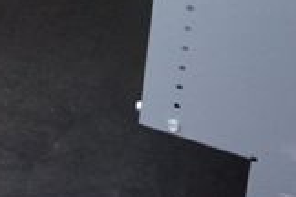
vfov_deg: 12.8
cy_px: -177
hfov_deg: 19.5
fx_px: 781
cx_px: -110
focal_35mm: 95
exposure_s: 1/160
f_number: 4
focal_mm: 16
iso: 1250
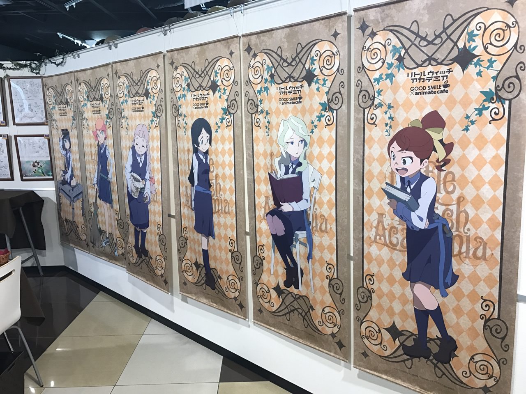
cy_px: 197
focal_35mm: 28
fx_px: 425
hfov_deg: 63.4
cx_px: 263
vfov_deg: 49.7
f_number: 1.8
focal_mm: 3.99
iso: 40
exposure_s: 1/25
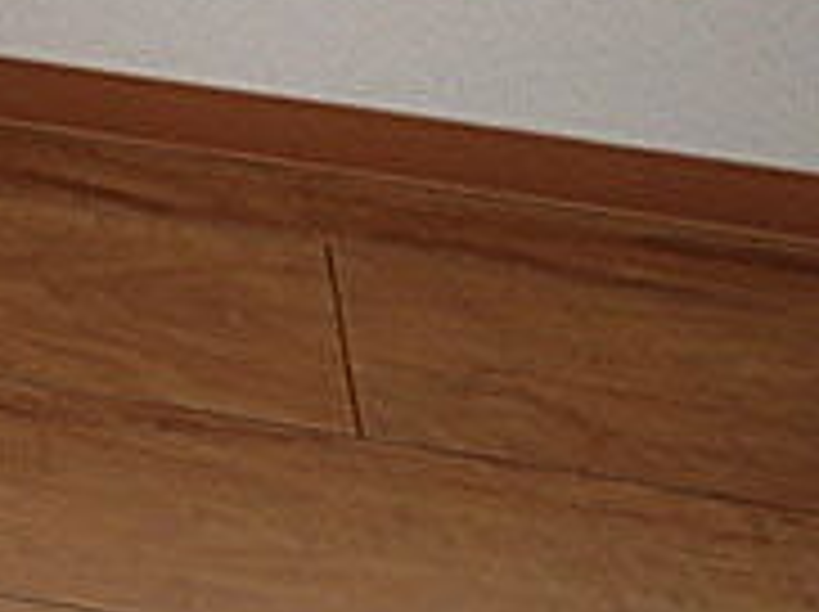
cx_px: -616
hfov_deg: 18.1
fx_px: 2079
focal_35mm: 88
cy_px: 4
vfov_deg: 16.4
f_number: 2
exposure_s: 1/100
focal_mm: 4.5
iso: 100
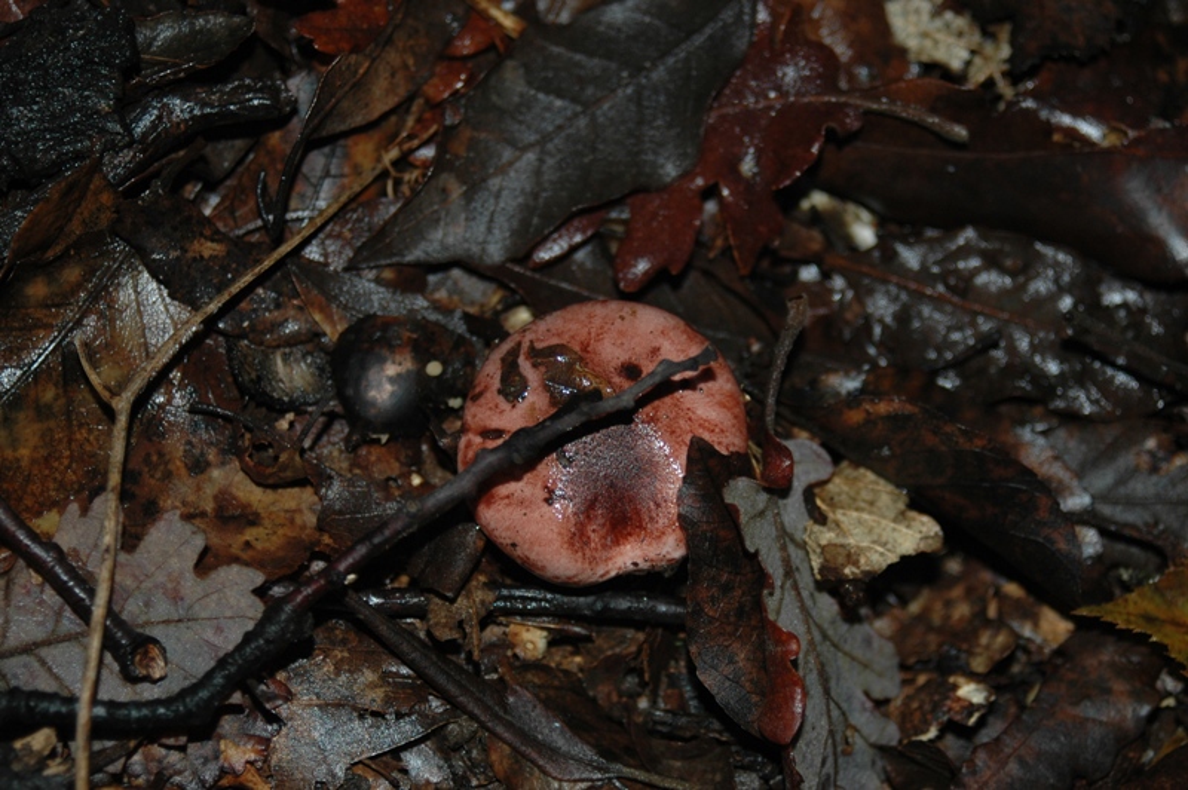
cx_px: 594
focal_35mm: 120
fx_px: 3957
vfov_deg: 11.4
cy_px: 395
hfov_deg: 17.1
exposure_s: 1/60
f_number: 5.6
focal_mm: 80
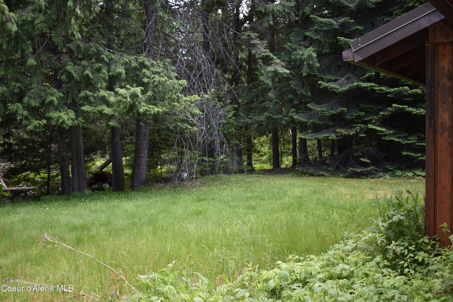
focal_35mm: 39
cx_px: 226
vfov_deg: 34.2
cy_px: 151
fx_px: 491
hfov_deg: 49.5
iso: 100
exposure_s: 1/80
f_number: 4
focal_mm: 26
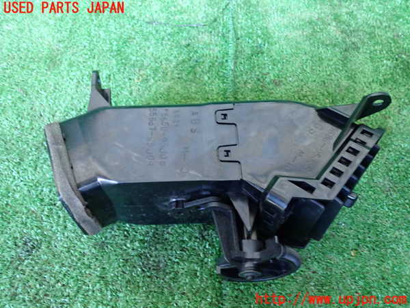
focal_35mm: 30
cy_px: 154
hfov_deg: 60.0
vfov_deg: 46.8
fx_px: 355
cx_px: 205
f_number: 2.3
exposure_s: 1/30
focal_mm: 5.4
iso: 640
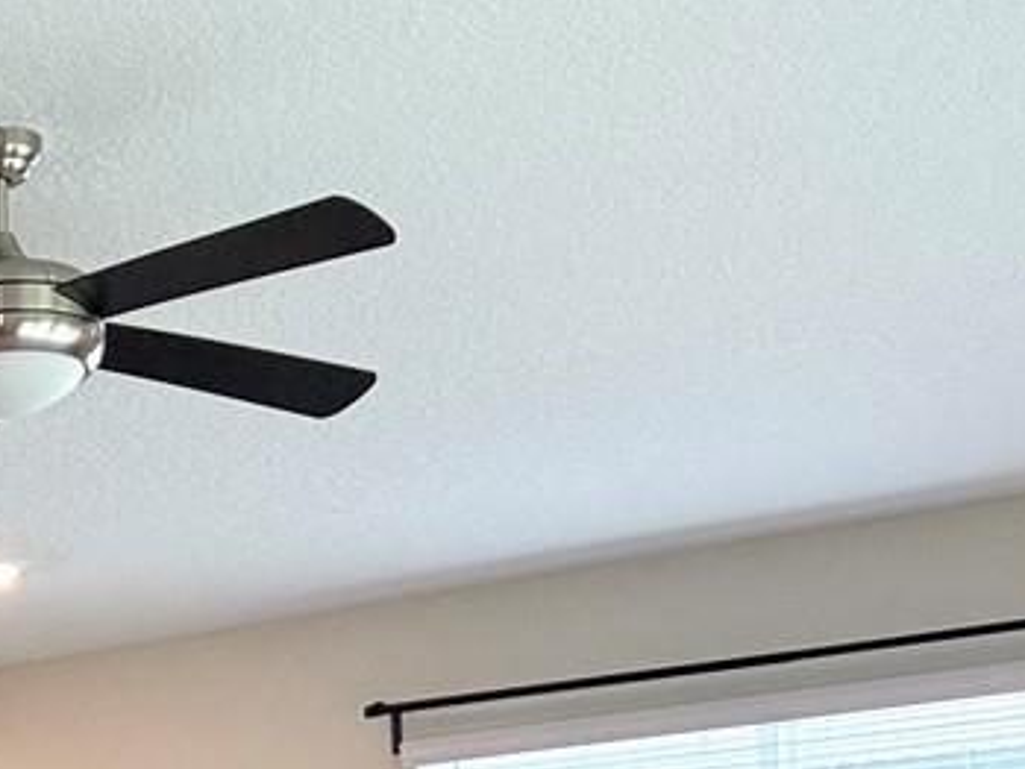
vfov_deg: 12.8
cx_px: -584
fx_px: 3258
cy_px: 1124
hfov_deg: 16.1
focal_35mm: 110
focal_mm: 6.76
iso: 200
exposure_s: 1/237
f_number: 1.78
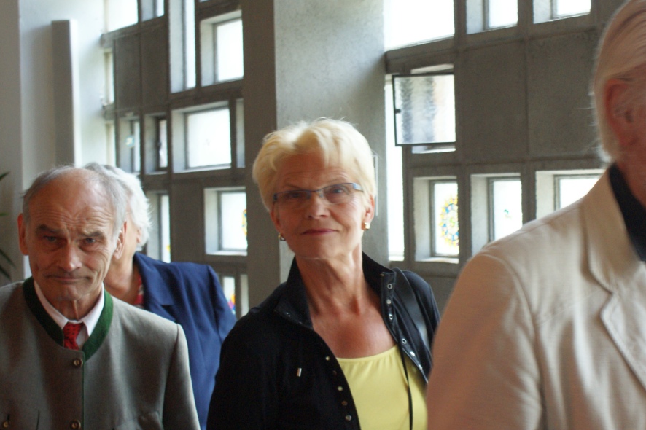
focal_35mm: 89
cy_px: 258
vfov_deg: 15.4
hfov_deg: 22.8
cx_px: 413
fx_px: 1594
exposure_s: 1/40
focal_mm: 35
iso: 400
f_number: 5.6
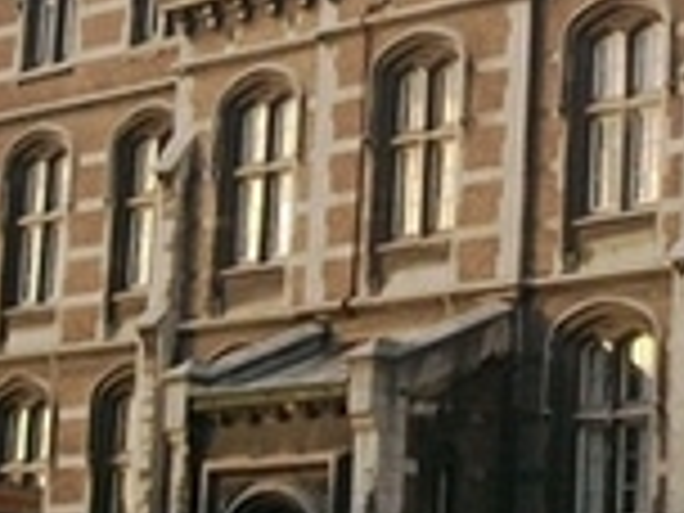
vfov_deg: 9.3
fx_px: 3122
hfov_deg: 12.4
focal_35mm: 158
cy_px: 9
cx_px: 688
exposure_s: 1/125
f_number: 3.2
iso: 80
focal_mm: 7.1
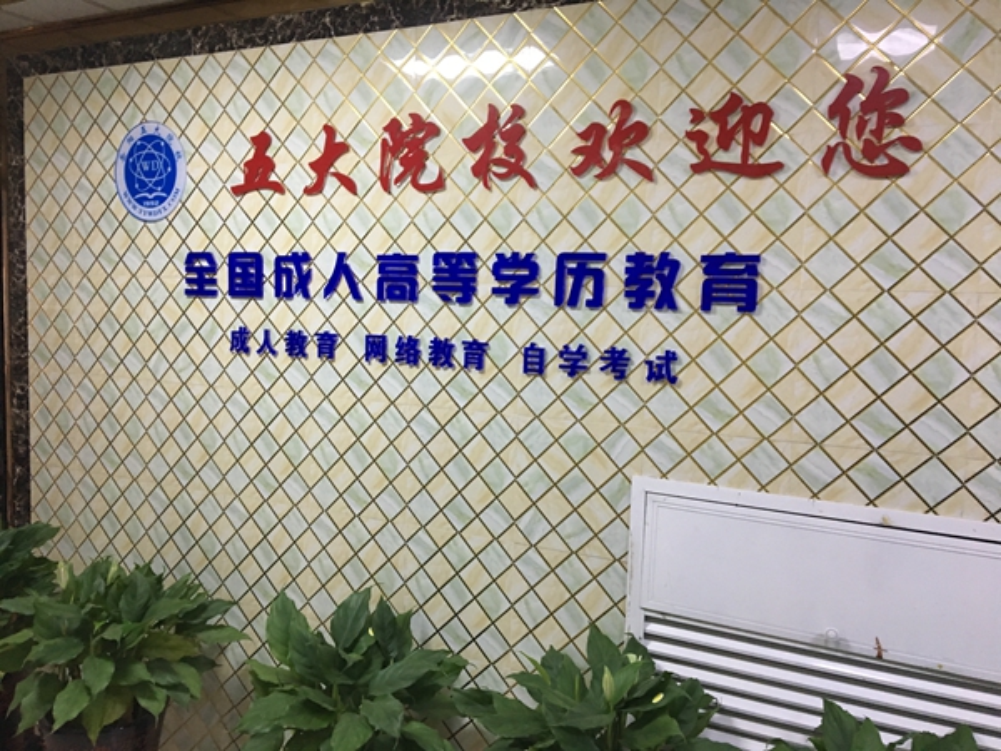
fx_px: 839
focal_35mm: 29
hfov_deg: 61.7
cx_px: 500
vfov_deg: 48.2
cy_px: 376
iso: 160
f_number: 2.2
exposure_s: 1/33
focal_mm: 4.15
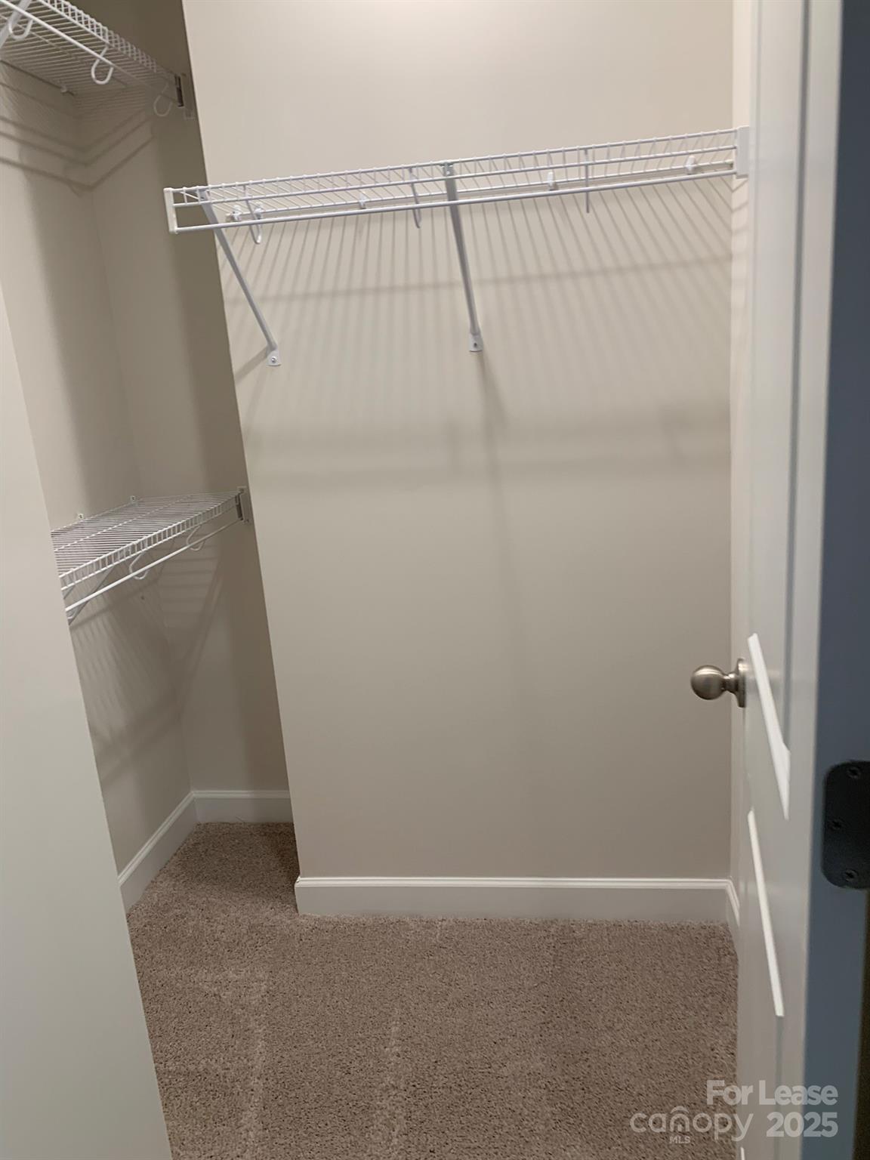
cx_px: 435
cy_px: 580
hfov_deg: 53.1
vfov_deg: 67.3
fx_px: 871
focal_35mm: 26
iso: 50
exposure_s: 1/60
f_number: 1.8
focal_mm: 4.25
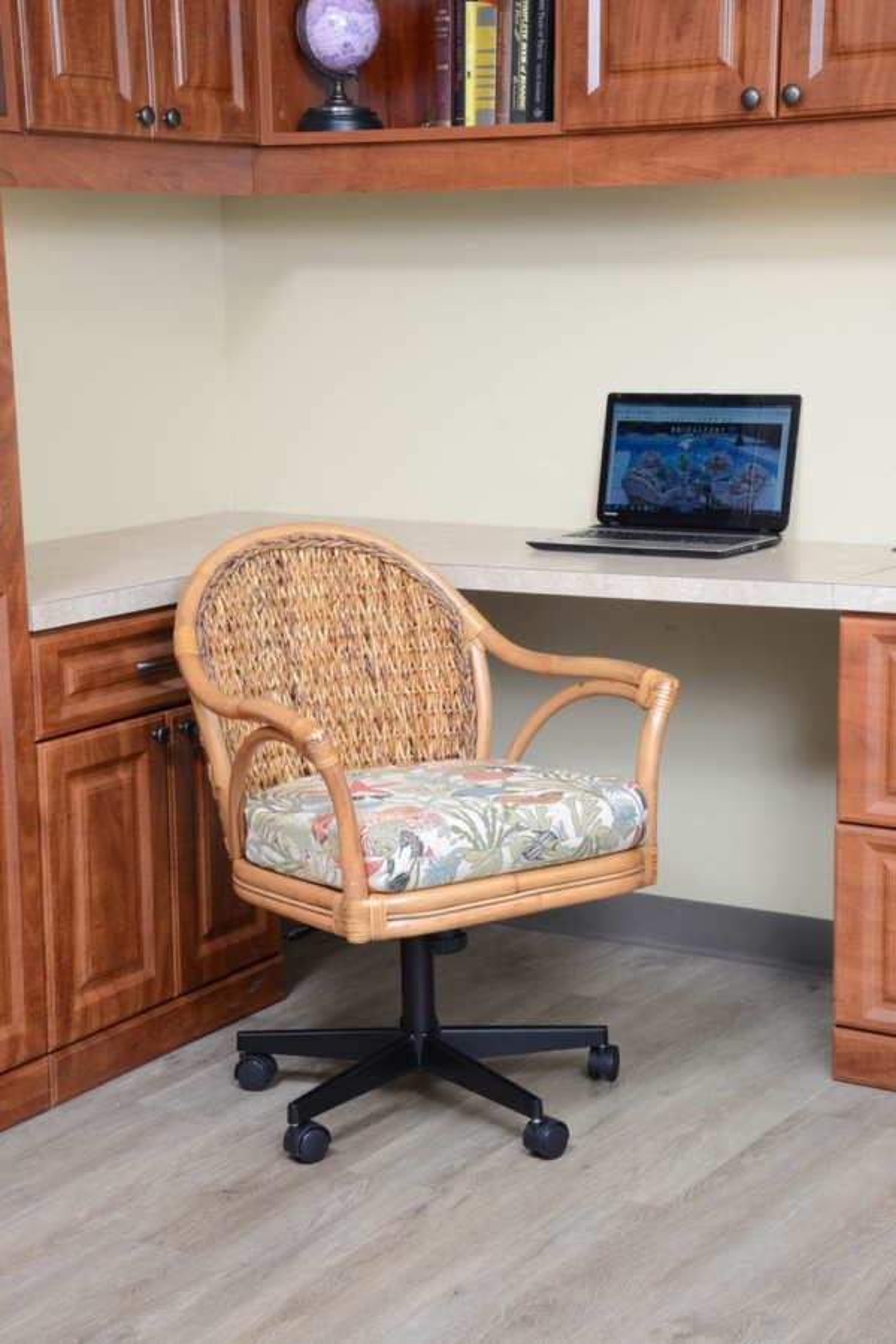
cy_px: 672
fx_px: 2425
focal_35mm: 65
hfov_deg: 20.9
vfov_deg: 30.9
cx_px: 448
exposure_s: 1/10
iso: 800
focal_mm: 65
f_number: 20
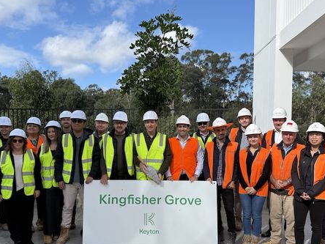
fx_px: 291
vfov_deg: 45.2
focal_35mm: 31
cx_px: 161
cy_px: 147
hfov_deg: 58.4
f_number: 1.78
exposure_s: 1/3584
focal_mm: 6.76
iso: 80
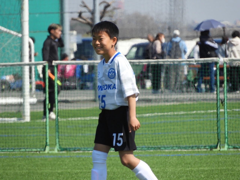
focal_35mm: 800
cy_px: 90
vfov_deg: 1.9
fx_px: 5547
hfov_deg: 2.5
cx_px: 120
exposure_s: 1/500
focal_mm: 143.3
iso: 100
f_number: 5.6
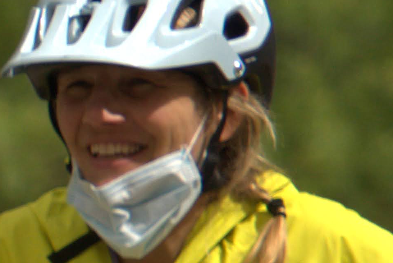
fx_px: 13664
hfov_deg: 1.6
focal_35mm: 1251
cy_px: 157
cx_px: -482
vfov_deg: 1.1
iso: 320
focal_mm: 133
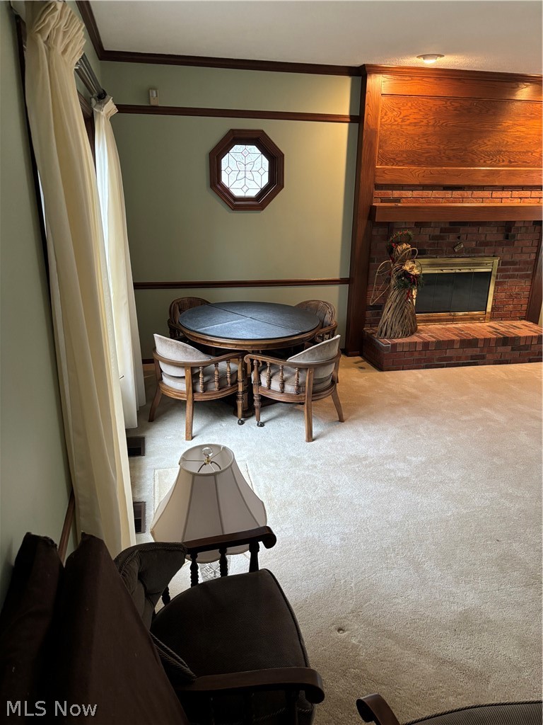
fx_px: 544
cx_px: 272
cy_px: 362
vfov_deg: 67.3
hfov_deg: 53.1
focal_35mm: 26
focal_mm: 5.96
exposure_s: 1/60
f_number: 1.6
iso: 250
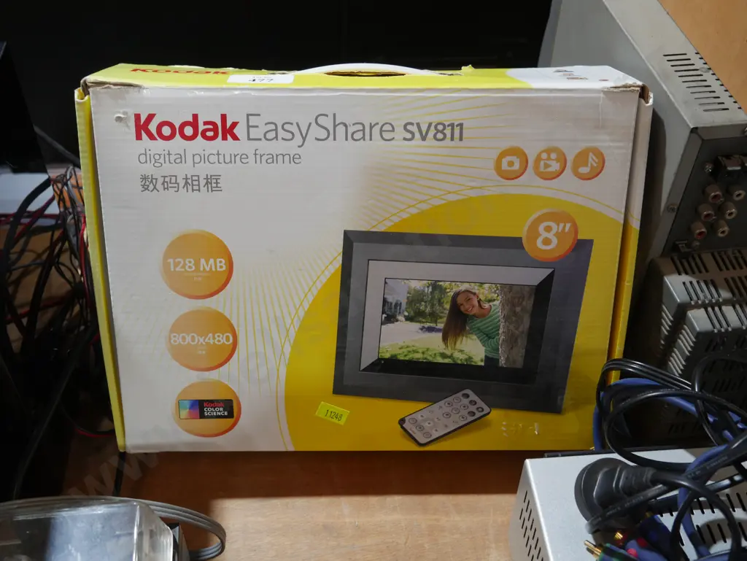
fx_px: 864
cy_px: 280
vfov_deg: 36.0
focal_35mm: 40
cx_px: 374
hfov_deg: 46.8
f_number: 4.4
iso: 400
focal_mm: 20
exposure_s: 1/60
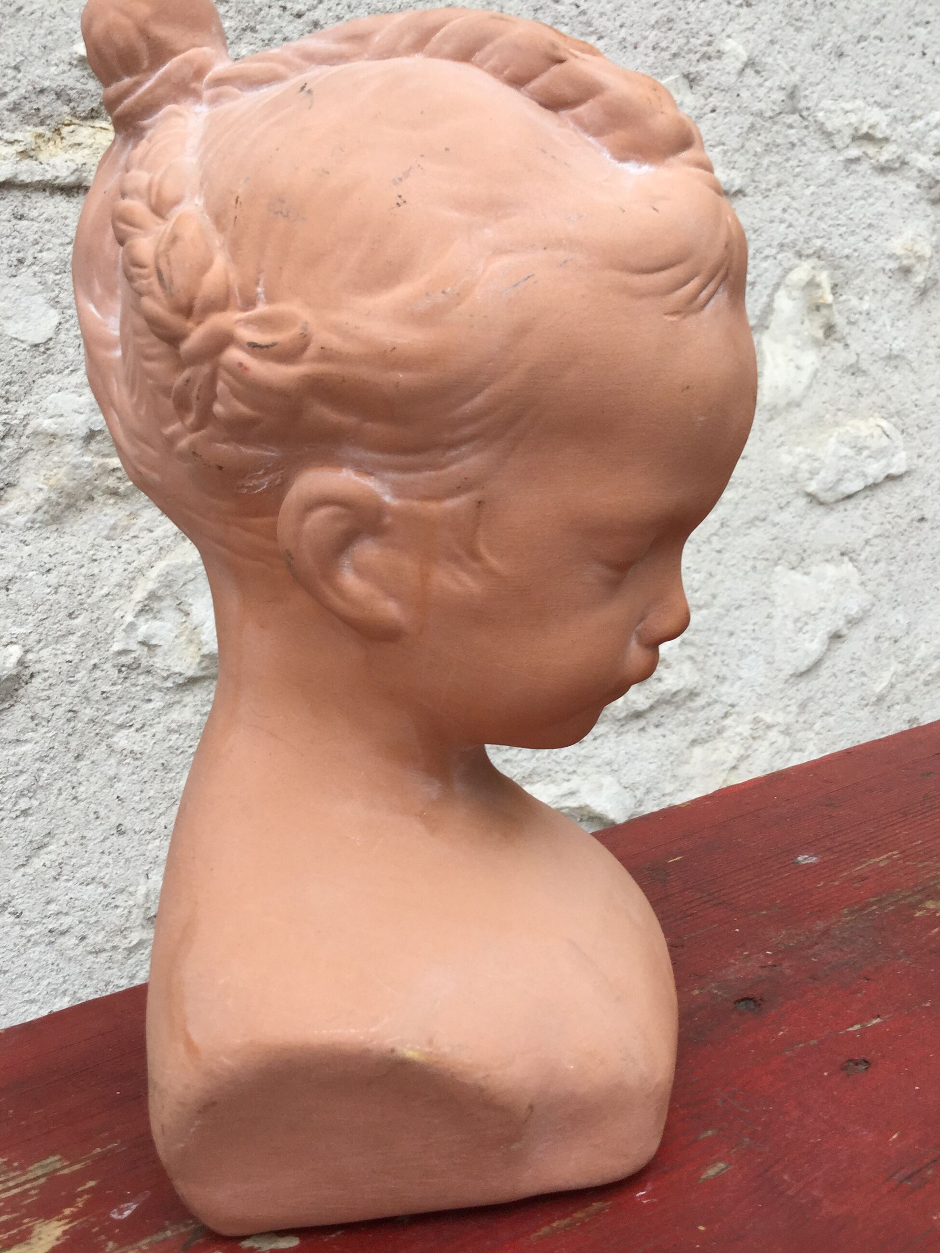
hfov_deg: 36.8
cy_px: 512
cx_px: 490
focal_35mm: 39
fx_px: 1412
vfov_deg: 47.6
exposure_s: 1/50
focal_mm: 3.3
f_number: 2.4
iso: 32
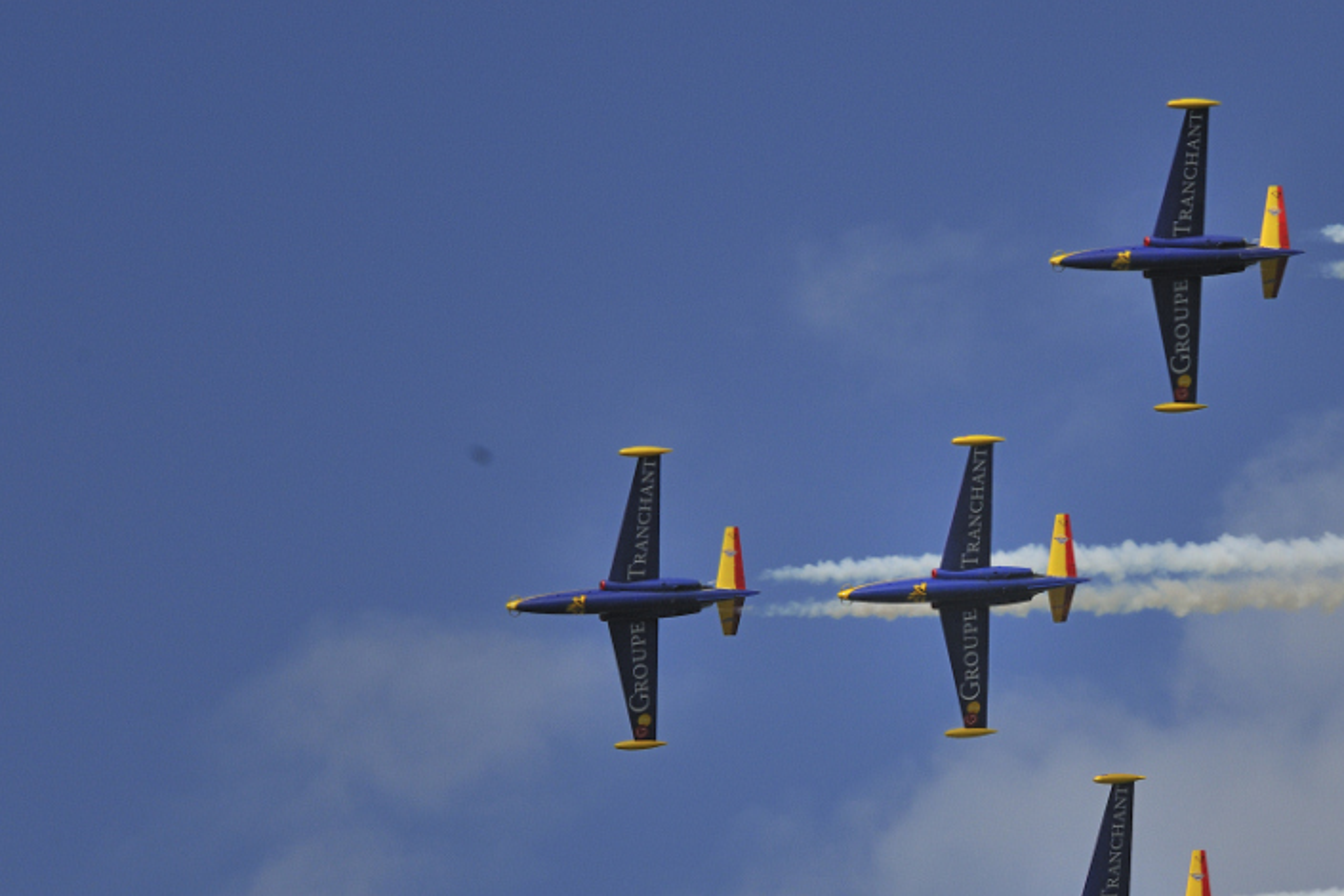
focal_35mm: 287
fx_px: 10703
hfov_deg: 7.2
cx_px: 846
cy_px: 618
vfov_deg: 4.8
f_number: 13
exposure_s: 1/640
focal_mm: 135
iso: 200
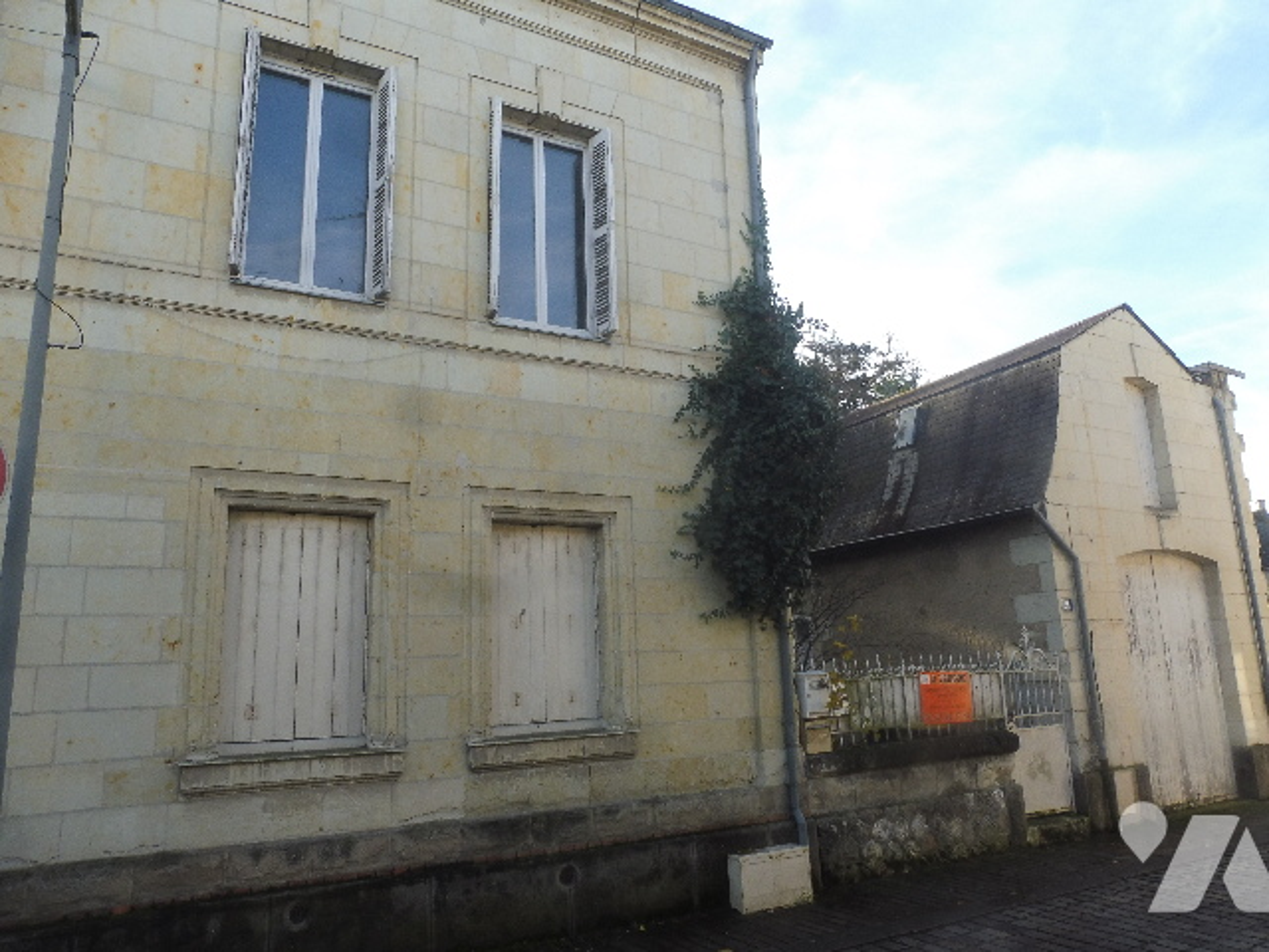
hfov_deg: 71.6
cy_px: 476
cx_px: 634
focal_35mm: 24
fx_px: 880
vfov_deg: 56.8
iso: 100
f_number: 4
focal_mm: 4.3
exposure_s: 1/250
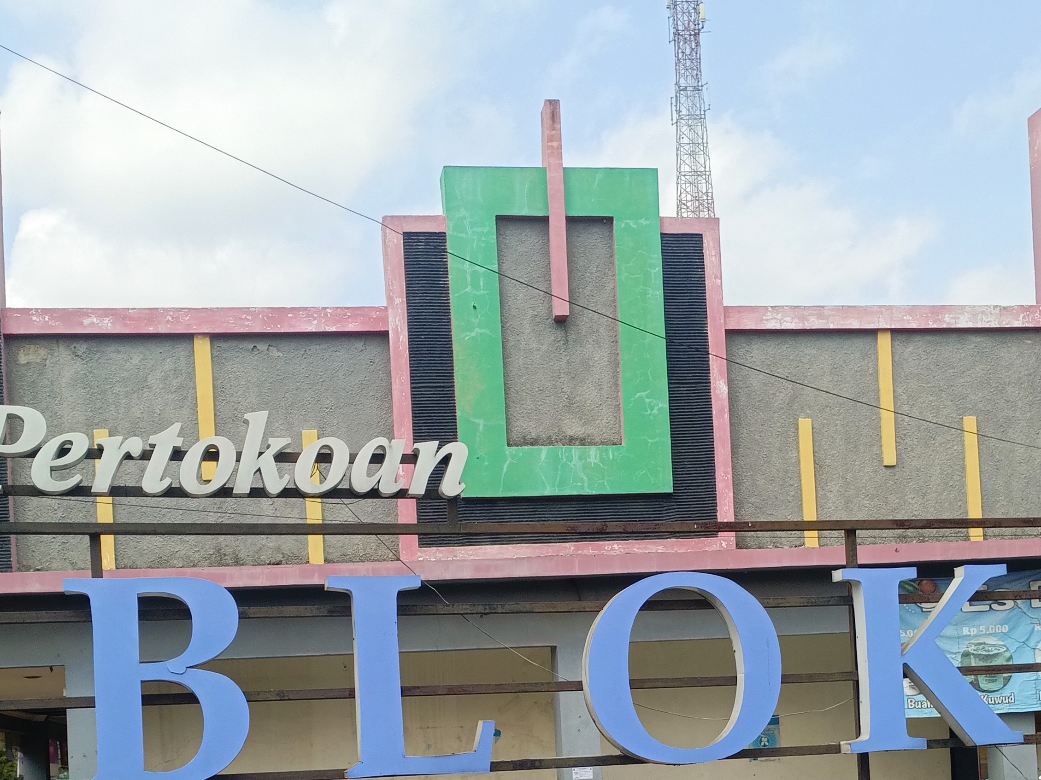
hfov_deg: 37.3
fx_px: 1534
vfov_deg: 27.2
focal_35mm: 51
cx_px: 630
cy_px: 757
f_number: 1.69
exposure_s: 1/1079
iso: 116
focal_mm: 4.76
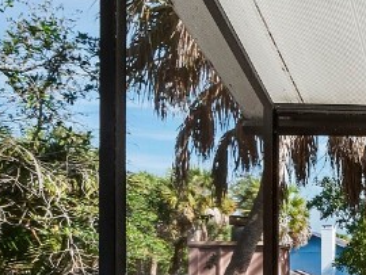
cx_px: 508
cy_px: 278
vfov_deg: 26.1
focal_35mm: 53
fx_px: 561
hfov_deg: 27.9
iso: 400
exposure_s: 1/20
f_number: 11
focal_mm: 7
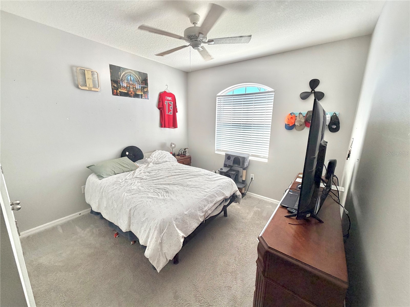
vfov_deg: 85.7
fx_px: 166
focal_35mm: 14
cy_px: 154
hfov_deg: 102.1
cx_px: 205
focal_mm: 2.22
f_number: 2.2
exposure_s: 1/90
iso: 125
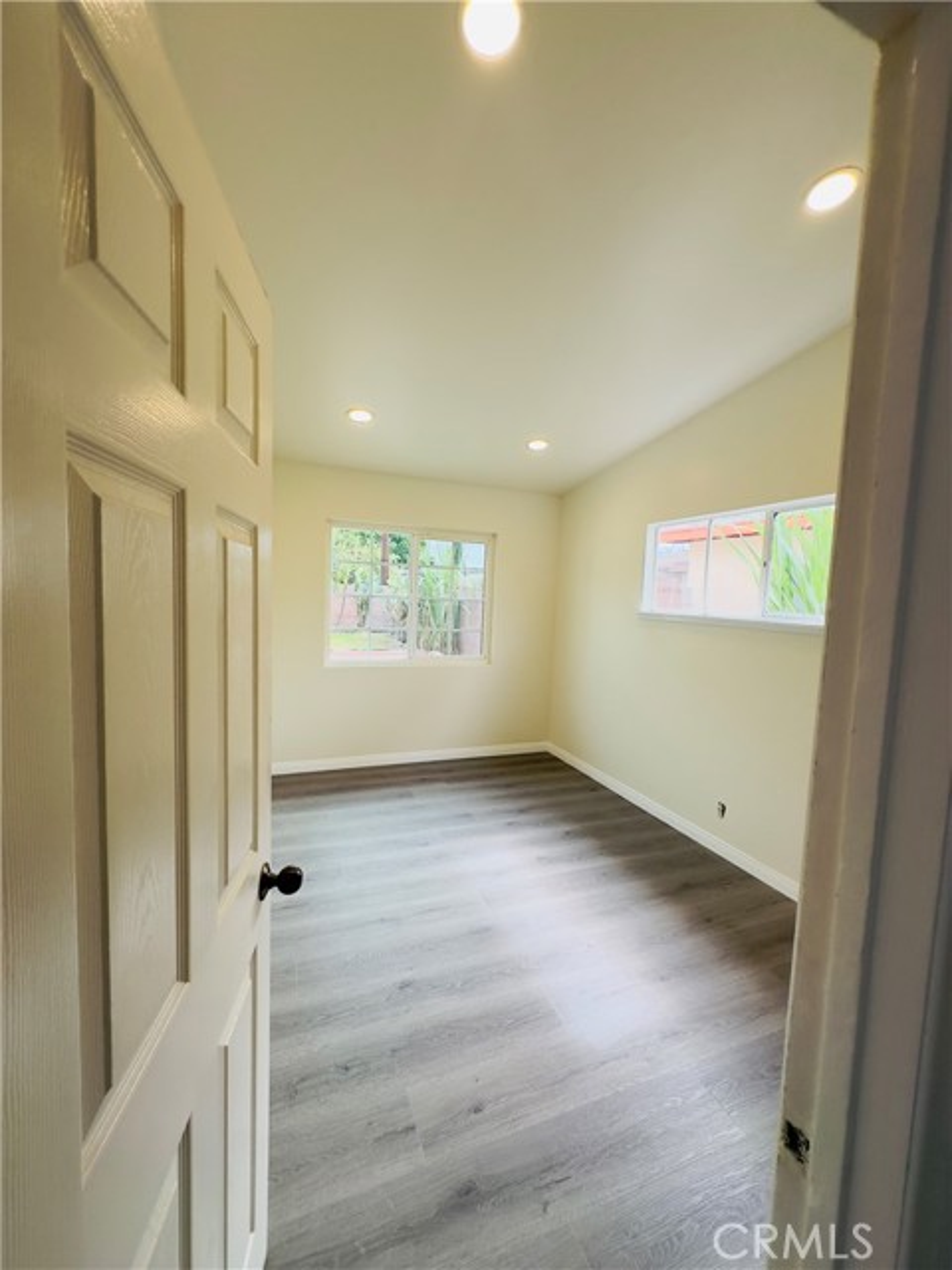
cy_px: 635
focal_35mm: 14
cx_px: 476
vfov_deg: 102.1
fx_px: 513
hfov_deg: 85.7
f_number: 2.2
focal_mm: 2.22
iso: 40
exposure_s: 1/208
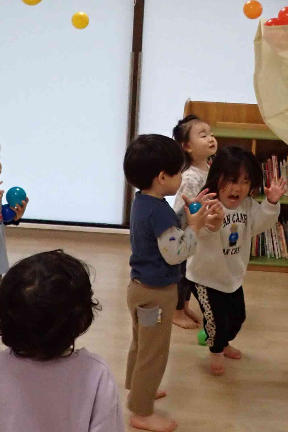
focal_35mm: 69
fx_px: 828
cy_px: 80
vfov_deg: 28.5
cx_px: 203
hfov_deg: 19.6
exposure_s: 1/640
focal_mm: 4.5
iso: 800
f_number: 2
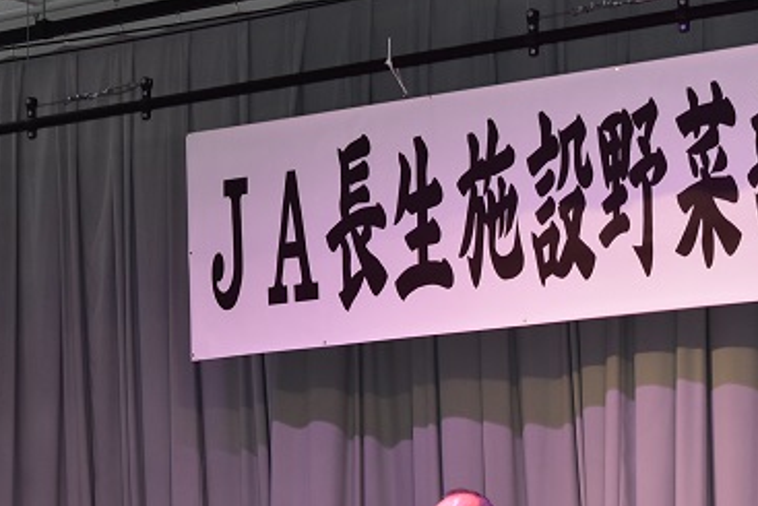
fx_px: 2907
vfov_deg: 9.9
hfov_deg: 14.8
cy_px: 392
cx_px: 576
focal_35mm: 138
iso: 900
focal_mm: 52
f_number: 5.6
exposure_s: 1/80
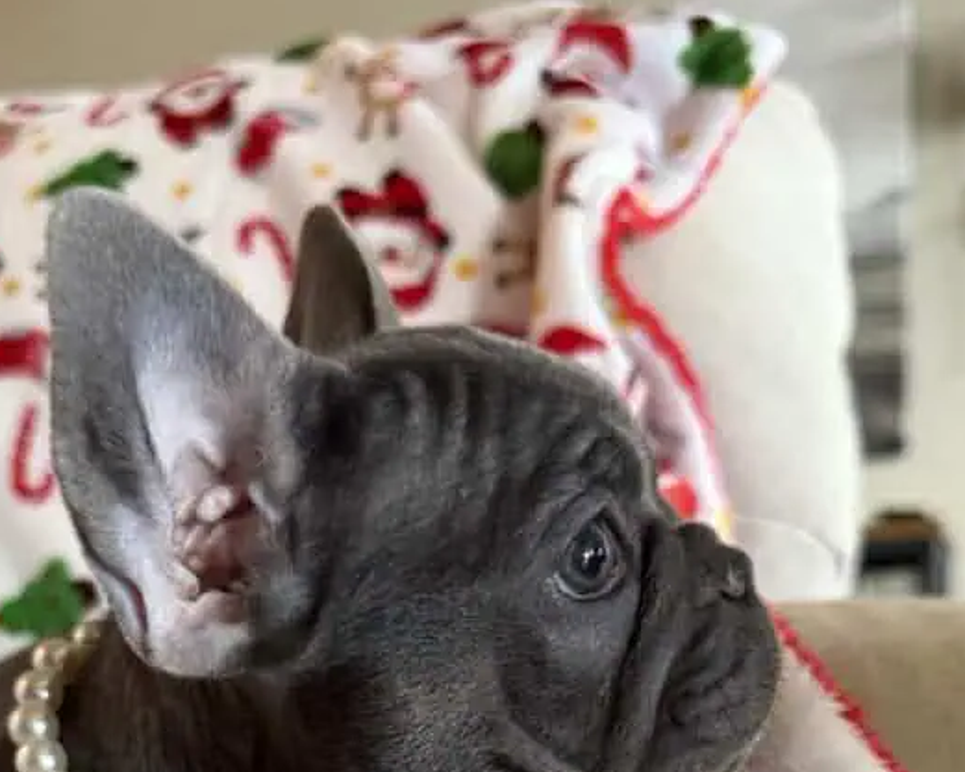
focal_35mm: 46
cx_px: 345
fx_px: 1314
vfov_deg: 29.8
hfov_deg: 40.0
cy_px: 829
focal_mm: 6.76
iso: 250
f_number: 1.78
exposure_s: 1/60
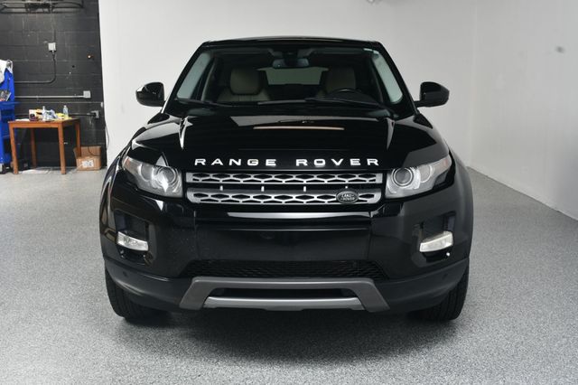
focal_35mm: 39
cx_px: 289
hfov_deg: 49.6
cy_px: 192
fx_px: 626
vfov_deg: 34.2
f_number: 10
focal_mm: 26
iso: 100
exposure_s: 1/160
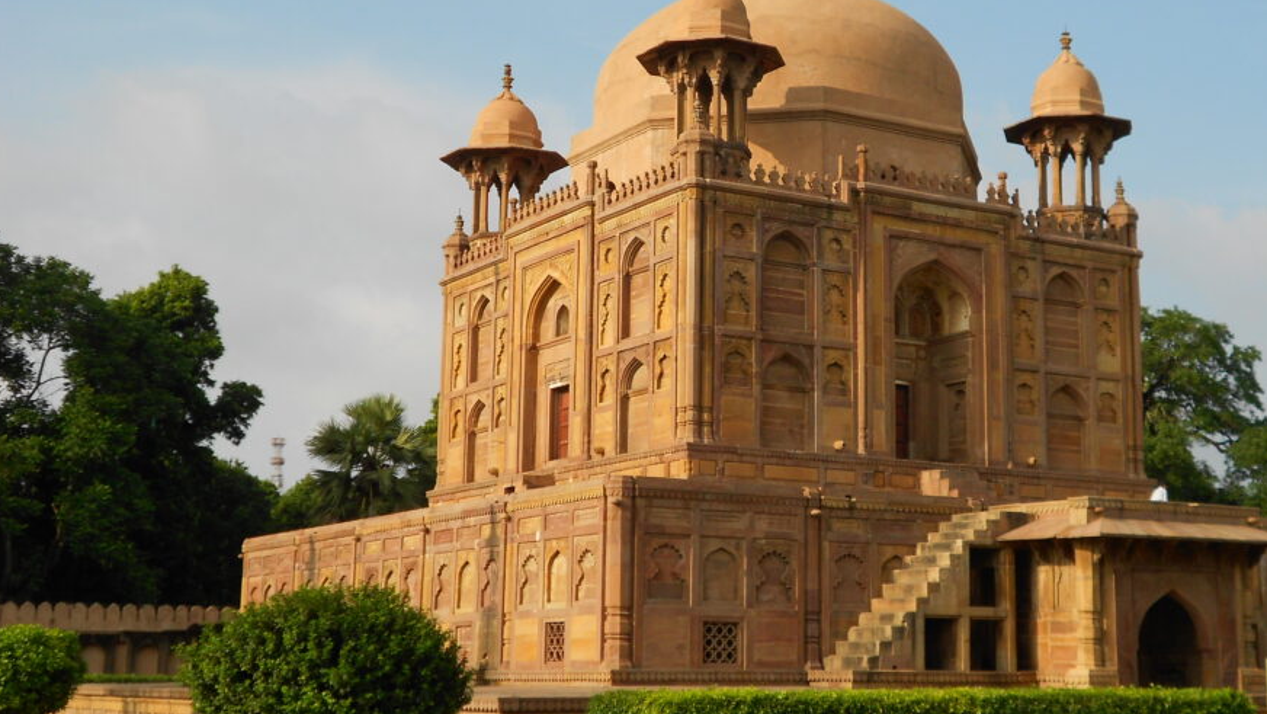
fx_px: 1848
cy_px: 321
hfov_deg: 37.8
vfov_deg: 21.8
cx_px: 705
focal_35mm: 55
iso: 80
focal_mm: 7.7
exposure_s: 1/640
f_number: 4.2
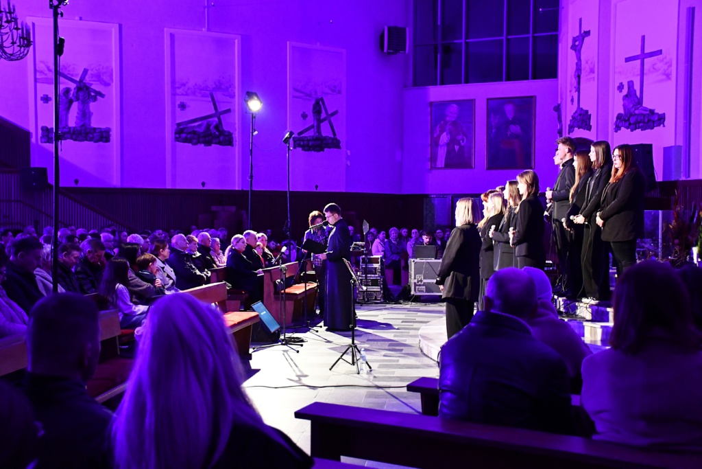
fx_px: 1112
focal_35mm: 57
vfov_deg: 23.8
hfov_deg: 35.0
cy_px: 234
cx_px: 351
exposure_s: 1/60
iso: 5600
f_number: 4.2
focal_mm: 38
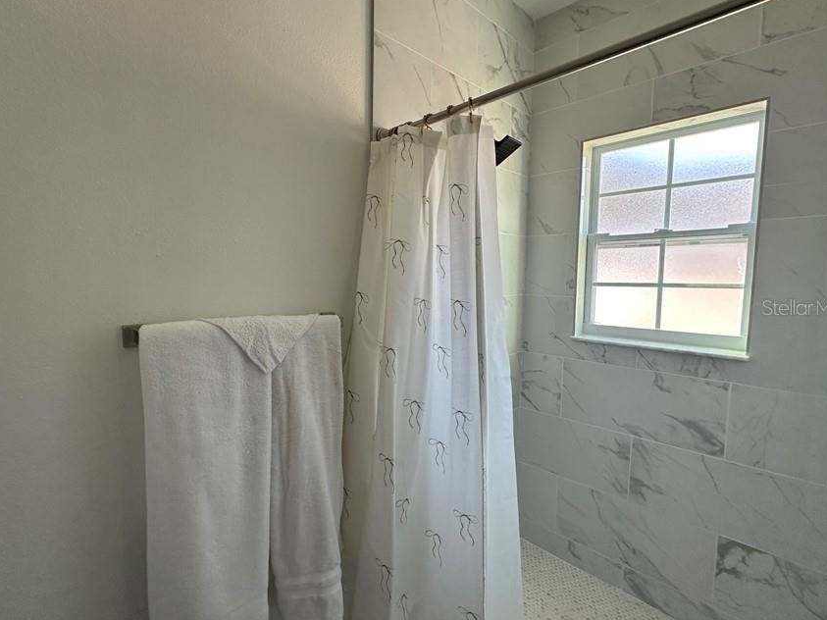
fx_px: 406
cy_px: 307
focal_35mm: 17
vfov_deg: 74.7
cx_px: 352
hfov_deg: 90.4
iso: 160
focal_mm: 2.22
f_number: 2.2
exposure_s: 1/99
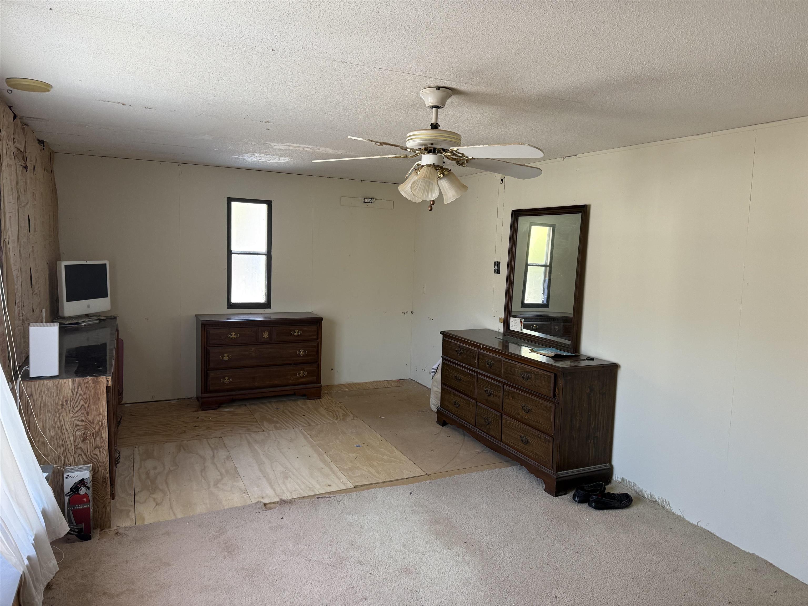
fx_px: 560
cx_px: 404
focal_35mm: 24
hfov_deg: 71.6
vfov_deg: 56.8
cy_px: 303
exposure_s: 1/94
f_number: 1.78
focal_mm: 6.76
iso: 200
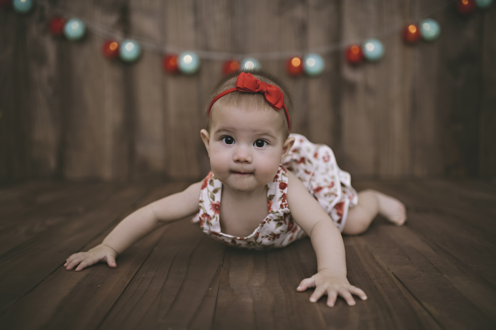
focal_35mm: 35
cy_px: 165
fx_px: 482
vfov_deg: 37.8
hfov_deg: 54.5
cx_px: 248
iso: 200
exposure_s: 1/200
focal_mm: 35
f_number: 1.8
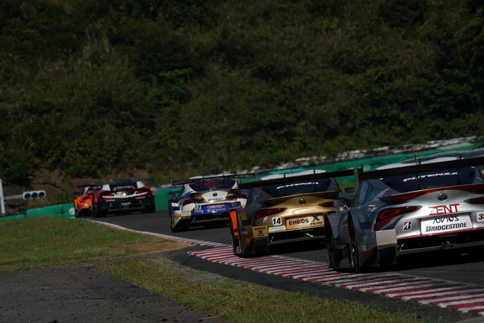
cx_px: 242
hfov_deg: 5.4
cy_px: 161
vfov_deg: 3.6
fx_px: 5121
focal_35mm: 381
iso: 200
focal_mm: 379
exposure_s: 1/1000
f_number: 11
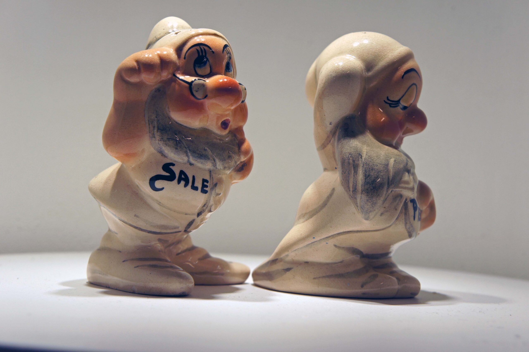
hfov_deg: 34.2
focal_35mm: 58
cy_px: 176
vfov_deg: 23.2
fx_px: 859
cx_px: 264
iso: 200
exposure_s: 1/160
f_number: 7.1
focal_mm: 39
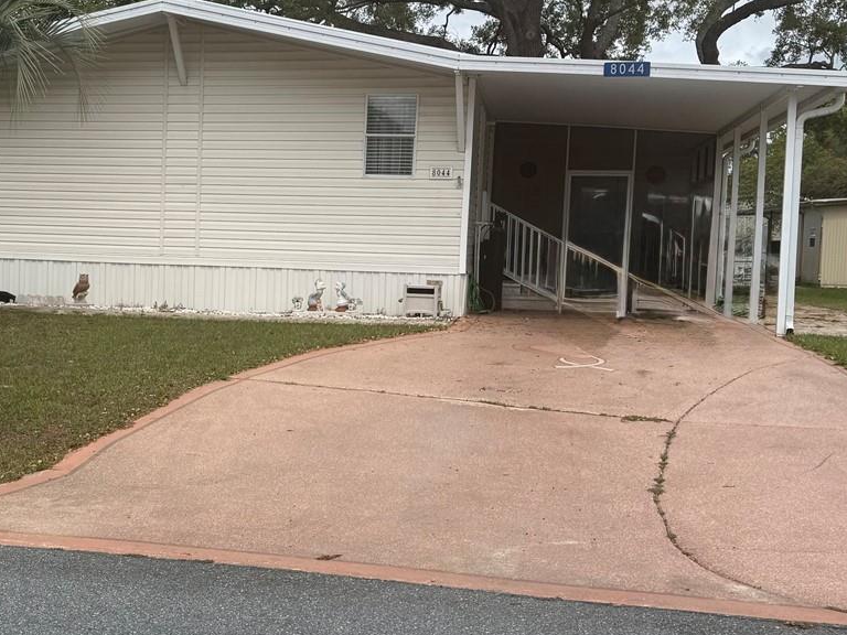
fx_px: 1223
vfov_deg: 29.1
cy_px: 324
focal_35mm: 50
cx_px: 169
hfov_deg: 36.9
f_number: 1.78
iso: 80
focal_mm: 6.76
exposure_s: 1/5319
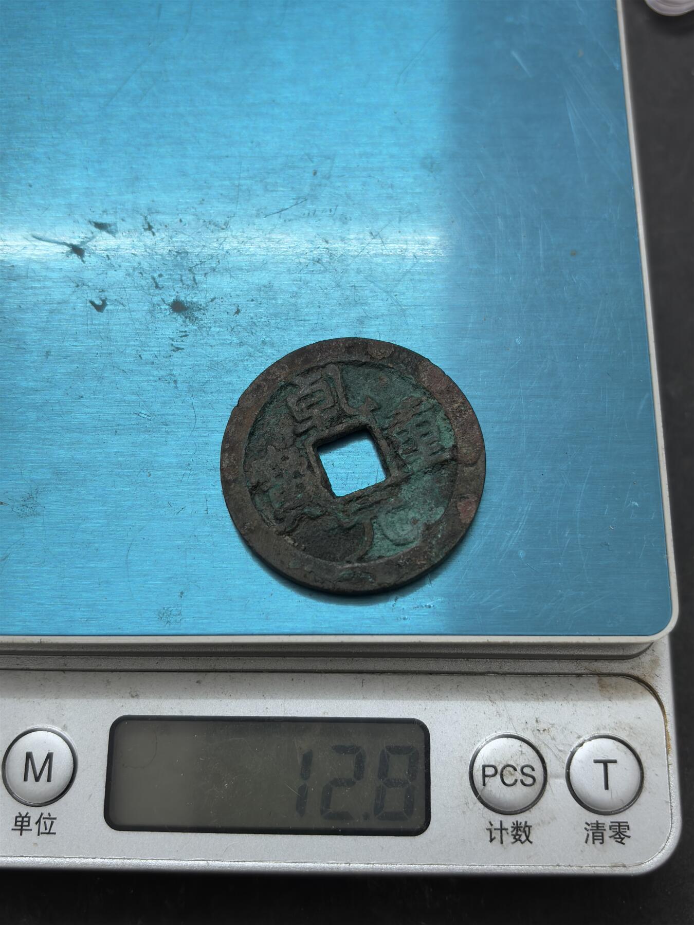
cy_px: 462
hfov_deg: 38.7
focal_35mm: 37
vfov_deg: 50.1
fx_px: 989
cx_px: 347
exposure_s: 1/50
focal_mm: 5.96
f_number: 1.6
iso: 40
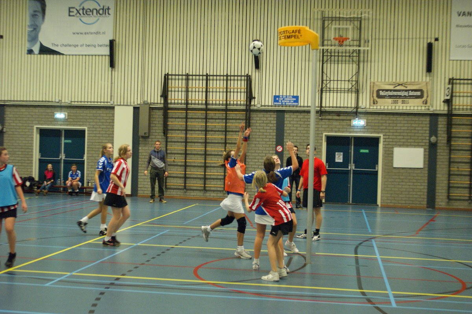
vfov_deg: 22.6
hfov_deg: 33.4
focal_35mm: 60
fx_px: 786
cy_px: 157
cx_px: 236
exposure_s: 1/125
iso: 1600
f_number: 2.8
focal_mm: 40
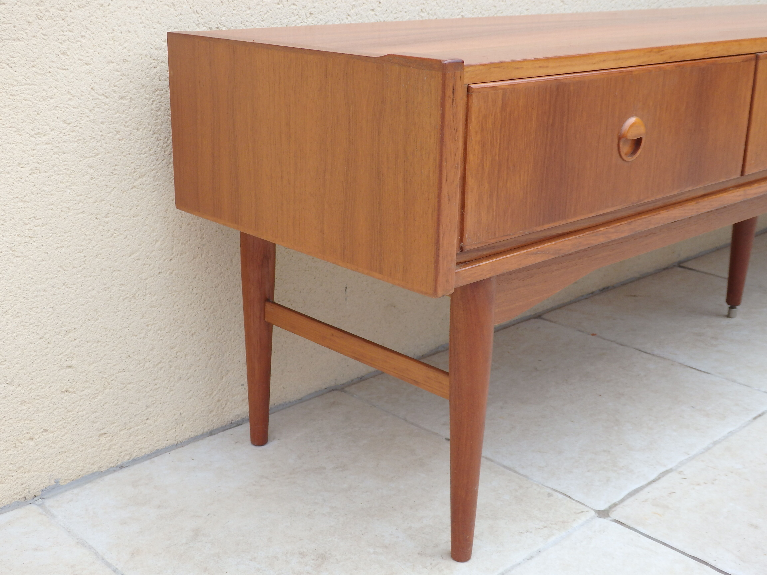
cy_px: 288
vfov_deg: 32.2
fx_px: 997
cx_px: 384
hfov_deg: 42.1
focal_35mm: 45
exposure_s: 1/60
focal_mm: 8
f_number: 3.8
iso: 125
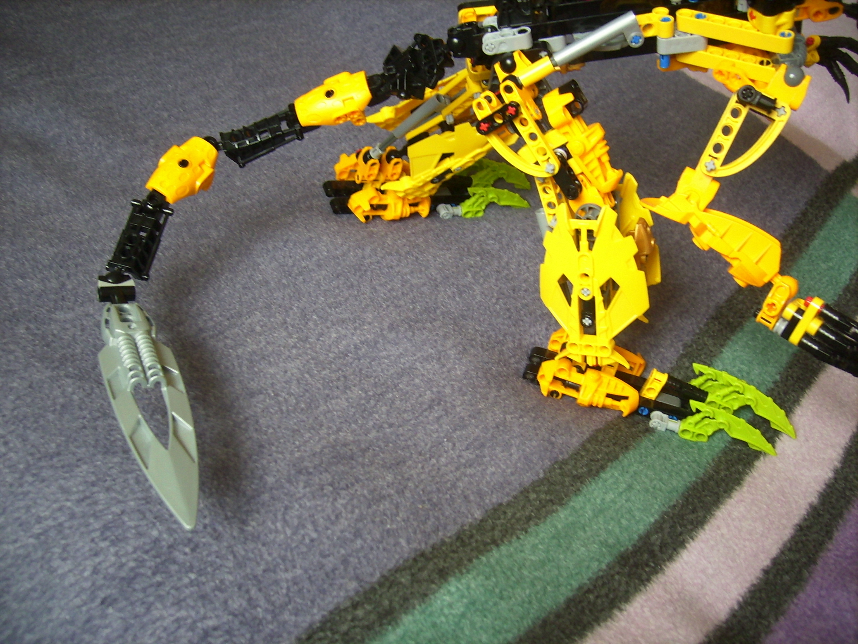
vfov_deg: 44.2
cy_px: 322
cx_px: 429
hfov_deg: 56.8
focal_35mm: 32
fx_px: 793
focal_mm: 5.99
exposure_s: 1/17
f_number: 2.8
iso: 50
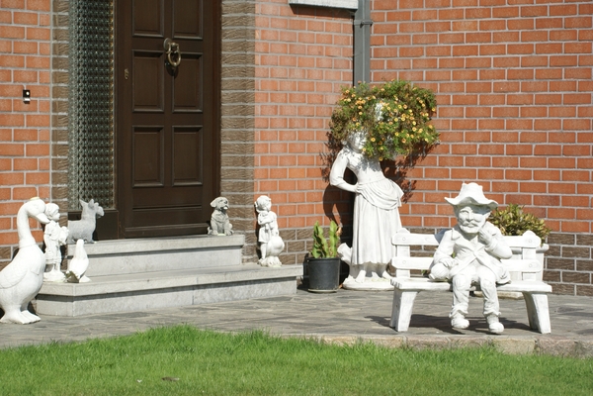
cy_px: 198
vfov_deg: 11.4
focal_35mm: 120
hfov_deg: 17.1
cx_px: 296
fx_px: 1977
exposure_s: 1/400
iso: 100
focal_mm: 80
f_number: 8
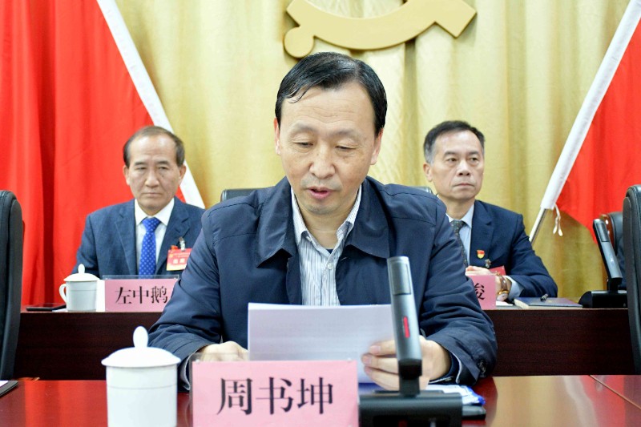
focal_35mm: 60
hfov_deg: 33.4
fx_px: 1068
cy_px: 214
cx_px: 320
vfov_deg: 22.6
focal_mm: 40
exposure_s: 1/60
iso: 3600
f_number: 4.5
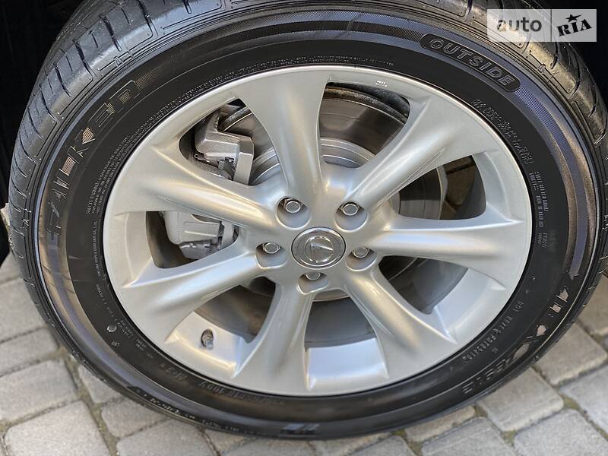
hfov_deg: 36.8
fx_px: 913
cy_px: 228
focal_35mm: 52
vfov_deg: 28.0
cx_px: 304
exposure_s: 1/122
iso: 50
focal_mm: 6
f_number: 2
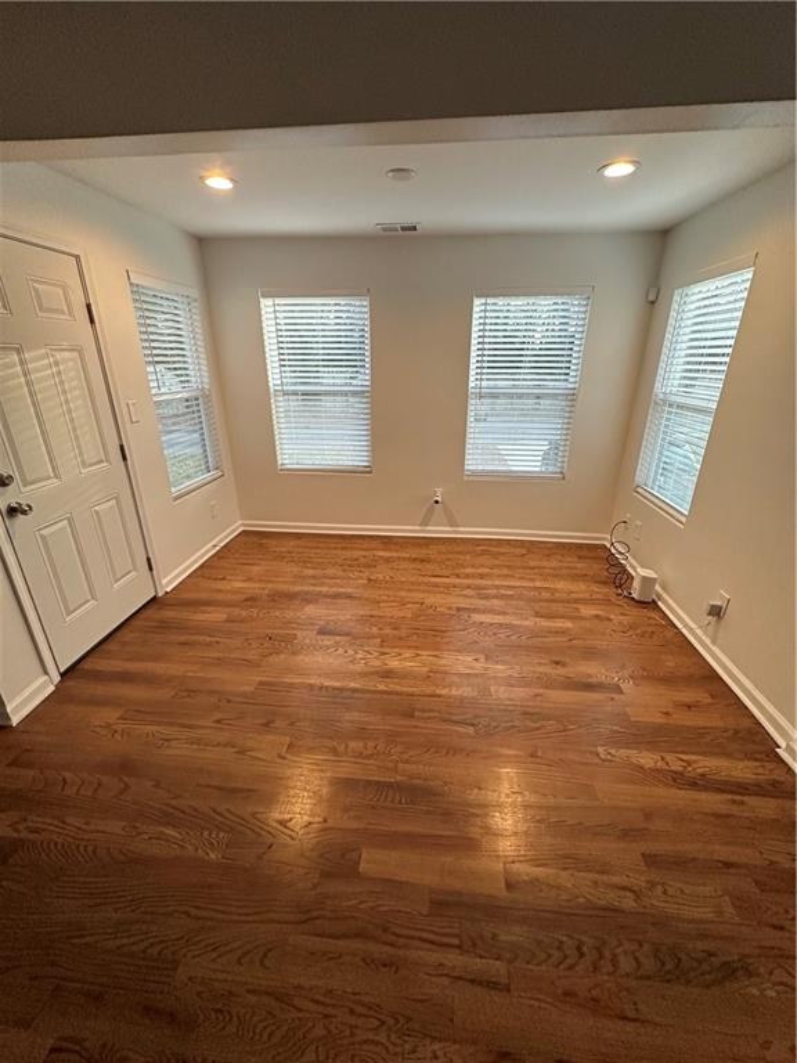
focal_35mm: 14
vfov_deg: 102.1
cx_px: 398
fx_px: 430
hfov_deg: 85.7
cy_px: 532
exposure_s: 1/120
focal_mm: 2.22
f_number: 2.2
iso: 250
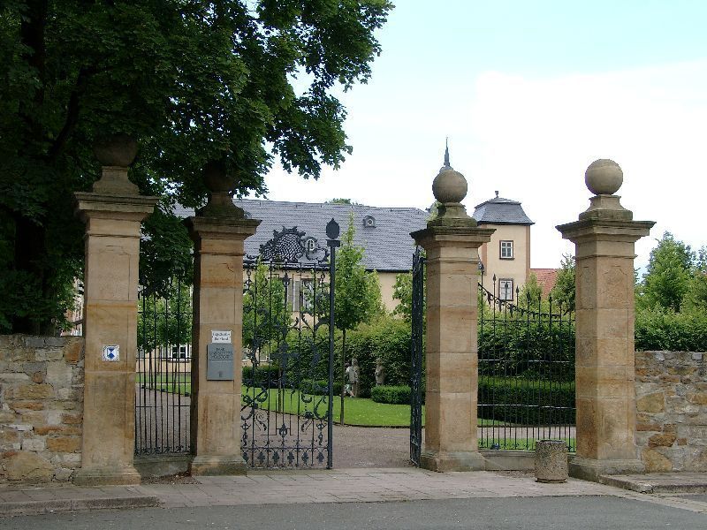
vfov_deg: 25.7
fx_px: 1164
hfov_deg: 33.8
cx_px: 354
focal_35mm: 57
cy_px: 265
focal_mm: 11.76
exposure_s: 1/260
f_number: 4
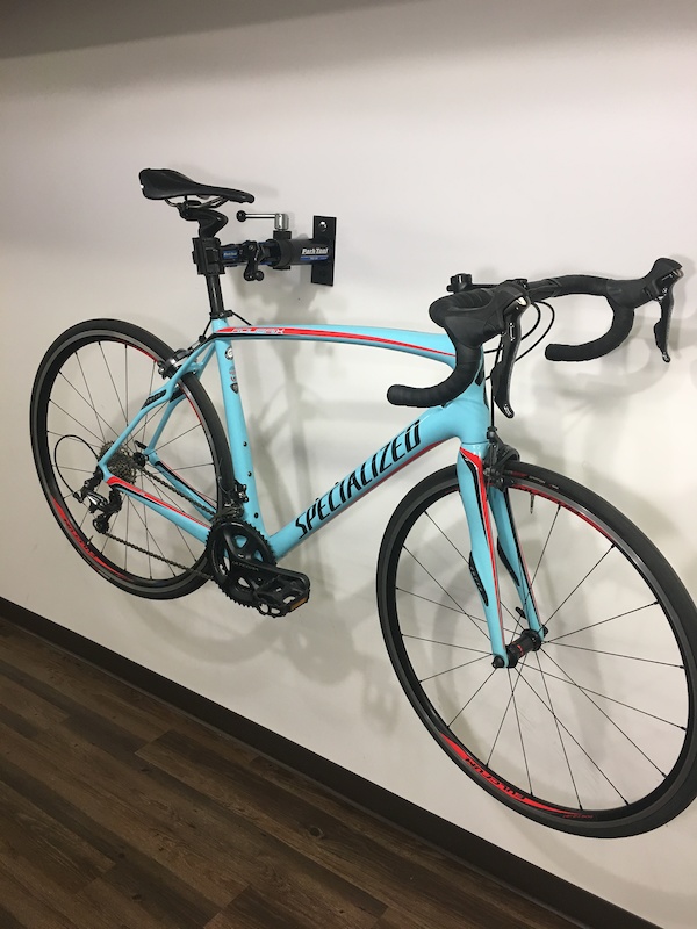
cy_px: 464
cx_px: 348
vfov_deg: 61.7
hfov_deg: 48.2
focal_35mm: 29
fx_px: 779
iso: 40
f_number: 2.2
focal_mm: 4.15
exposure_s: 1/30
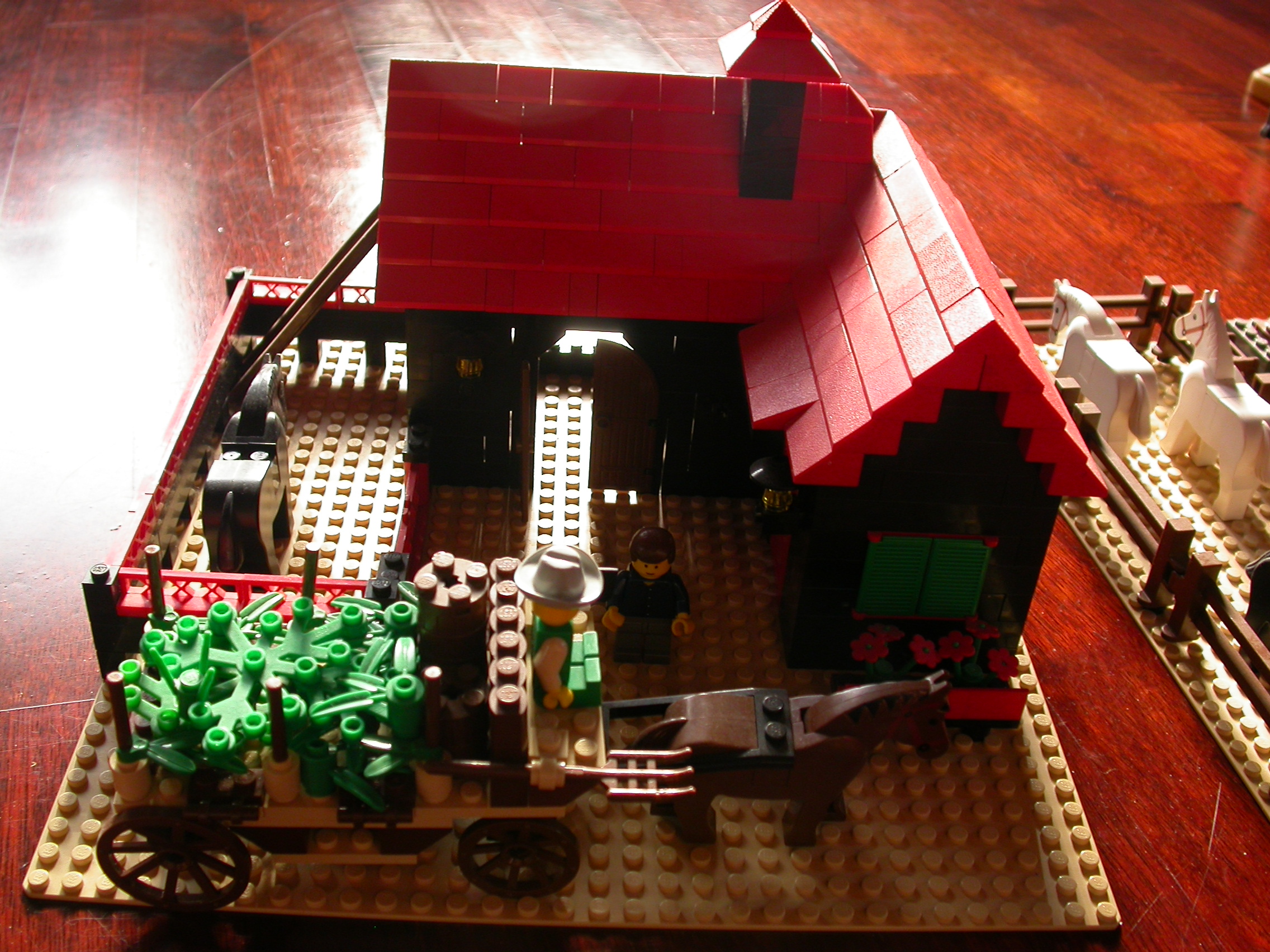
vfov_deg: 37.7
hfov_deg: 49.0
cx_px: 635
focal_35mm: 38
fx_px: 1394
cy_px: 476
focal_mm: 7.85
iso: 100
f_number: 3
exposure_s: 1/55.7
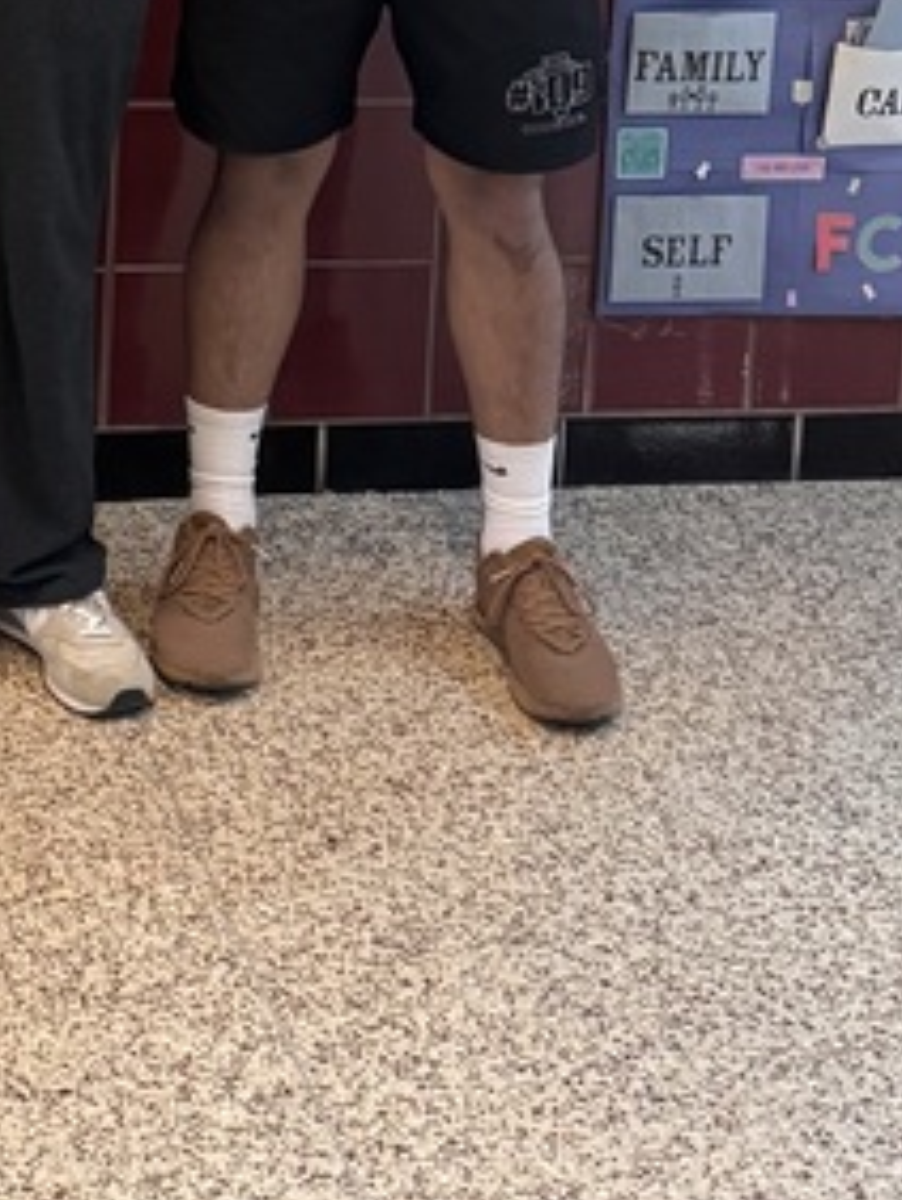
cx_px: -43
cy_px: -166
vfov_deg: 21.2
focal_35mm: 87
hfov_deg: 16.6
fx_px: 3018
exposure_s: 1/60
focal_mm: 6.76
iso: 400
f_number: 1.78
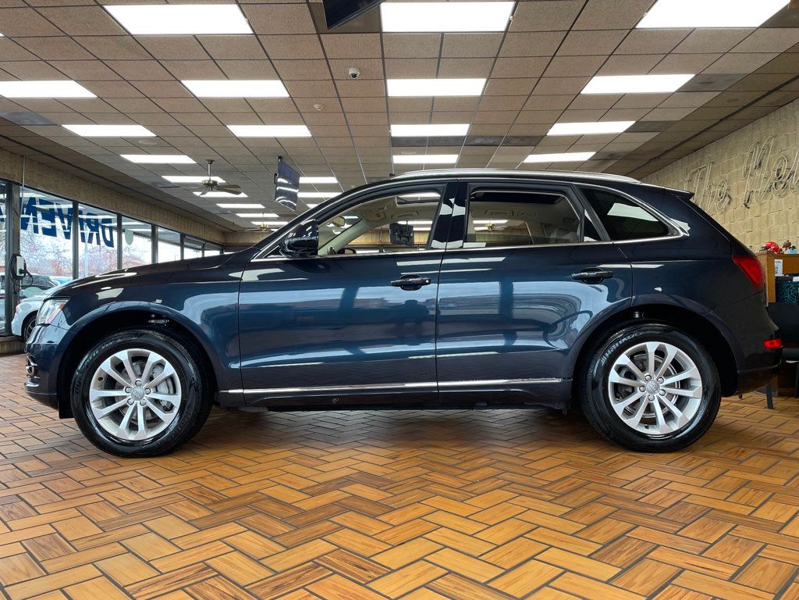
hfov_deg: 67.3
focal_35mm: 26
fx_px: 600
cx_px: 400
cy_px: 300
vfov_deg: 53.1
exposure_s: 1/120
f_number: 1.6
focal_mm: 4.2
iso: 100
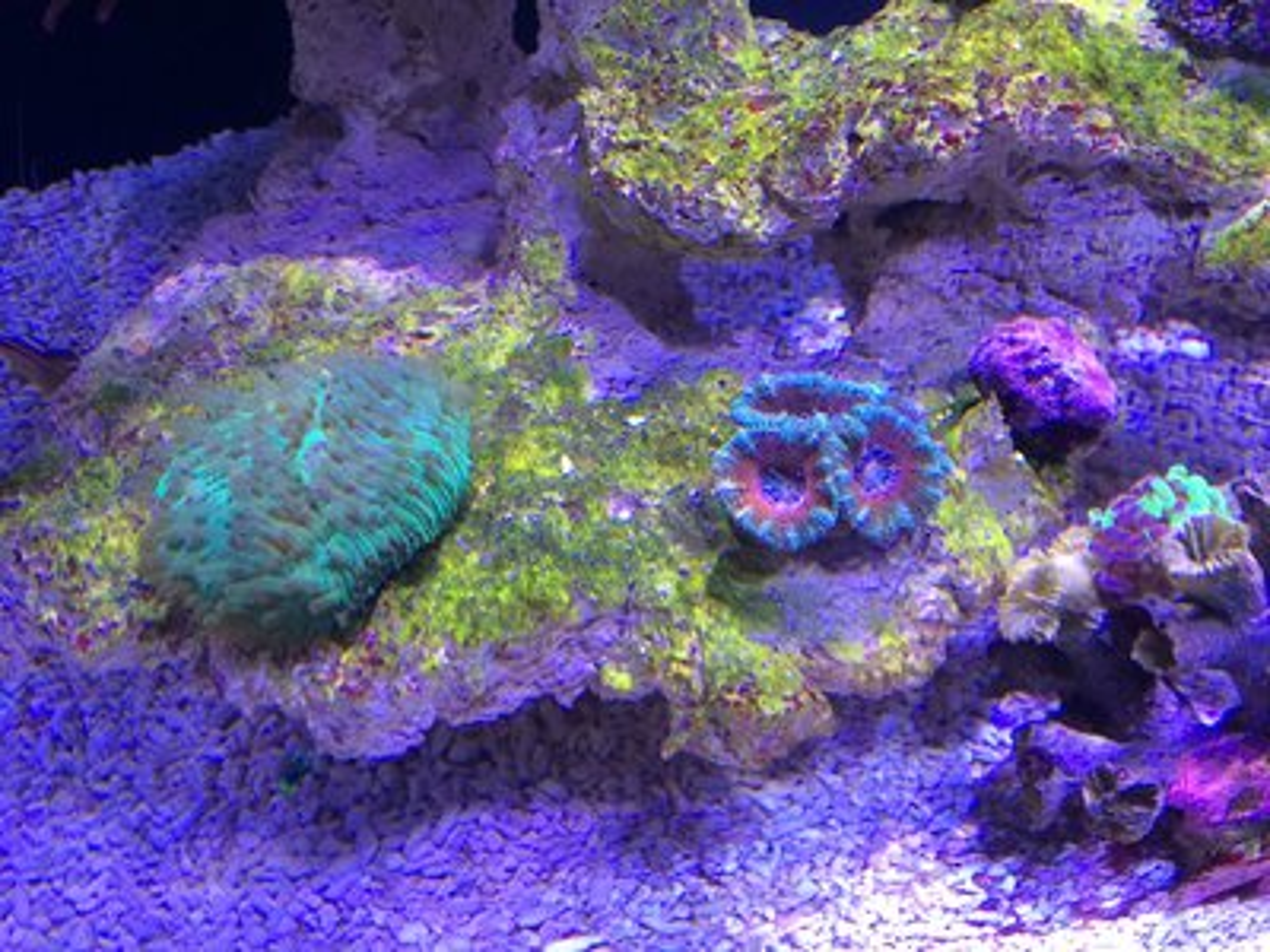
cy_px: 476
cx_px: 635
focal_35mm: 29
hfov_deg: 61.7
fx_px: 1064
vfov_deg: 48.2
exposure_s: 1/33
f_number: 2.2
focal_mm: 4.15
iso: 80
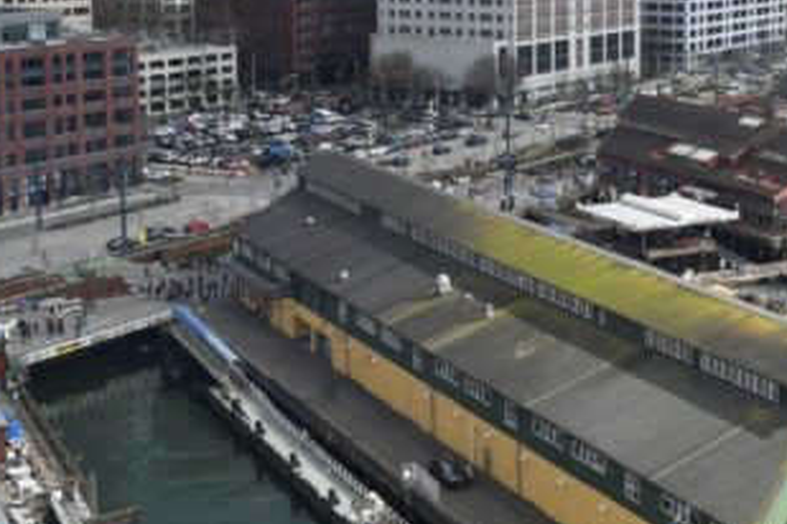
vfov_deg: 19.2
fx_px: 1530
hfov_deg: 27.5
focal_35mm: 70
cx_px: 749
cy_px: 74
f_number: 9
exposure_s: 1/125
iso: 200
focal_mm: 24
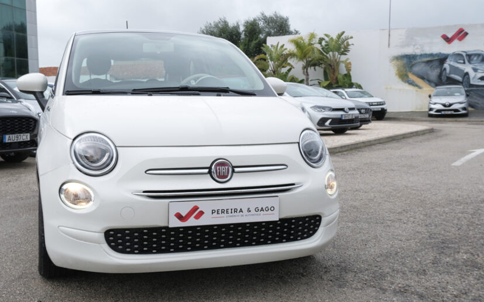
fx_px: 515
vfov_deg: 32.8
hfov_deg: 50.0
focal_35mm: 39
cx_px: 192
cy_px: 161
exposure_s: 1/160
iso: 250
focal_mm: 20.9
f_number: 9
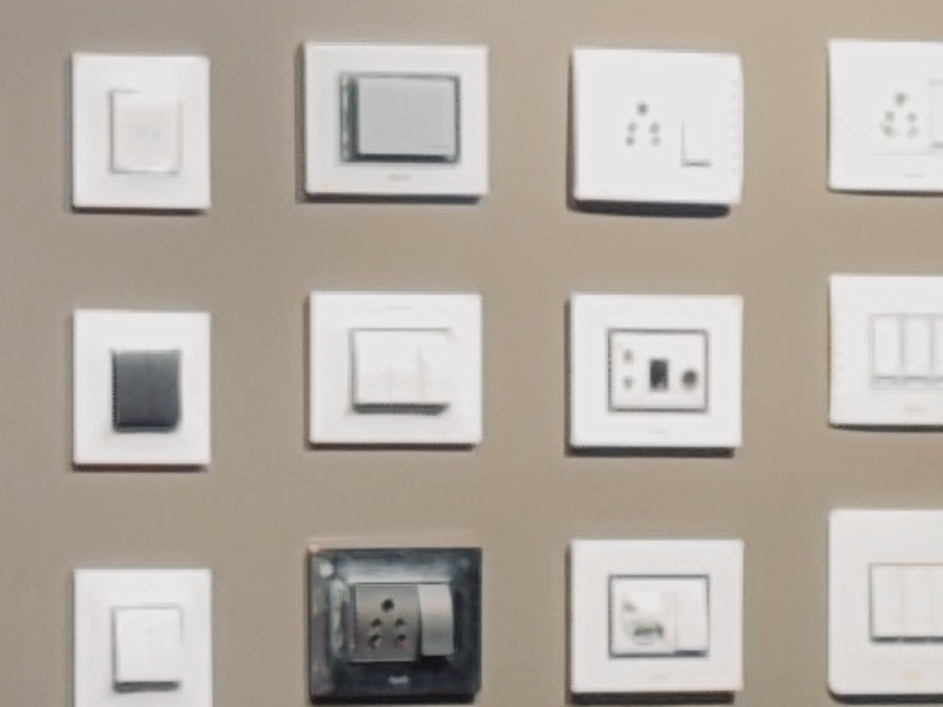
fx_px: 10241
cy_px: 608
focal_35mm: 376
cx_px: 1013
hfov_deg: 5.3
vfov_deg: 4.0
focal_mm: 6.76
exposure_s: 1/100
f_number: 1.78
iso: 80
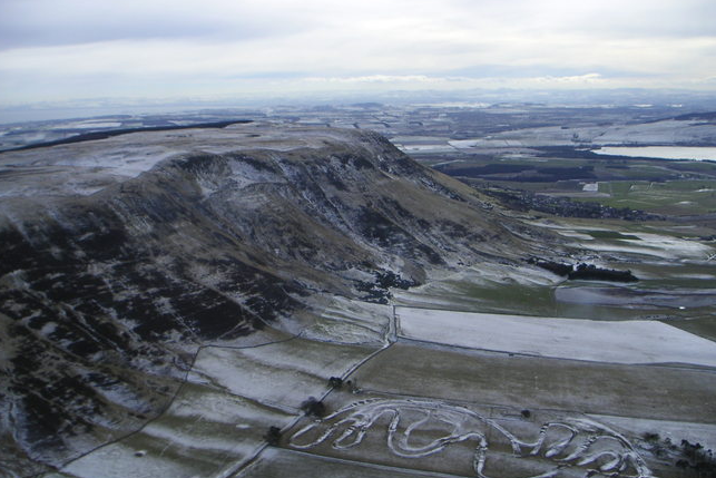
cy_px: 220
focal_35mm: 41
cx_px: 358
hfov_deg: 47.4
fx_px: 816
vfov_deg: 32.6
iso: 50
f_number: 6.7
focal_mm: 6
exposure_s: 1/180
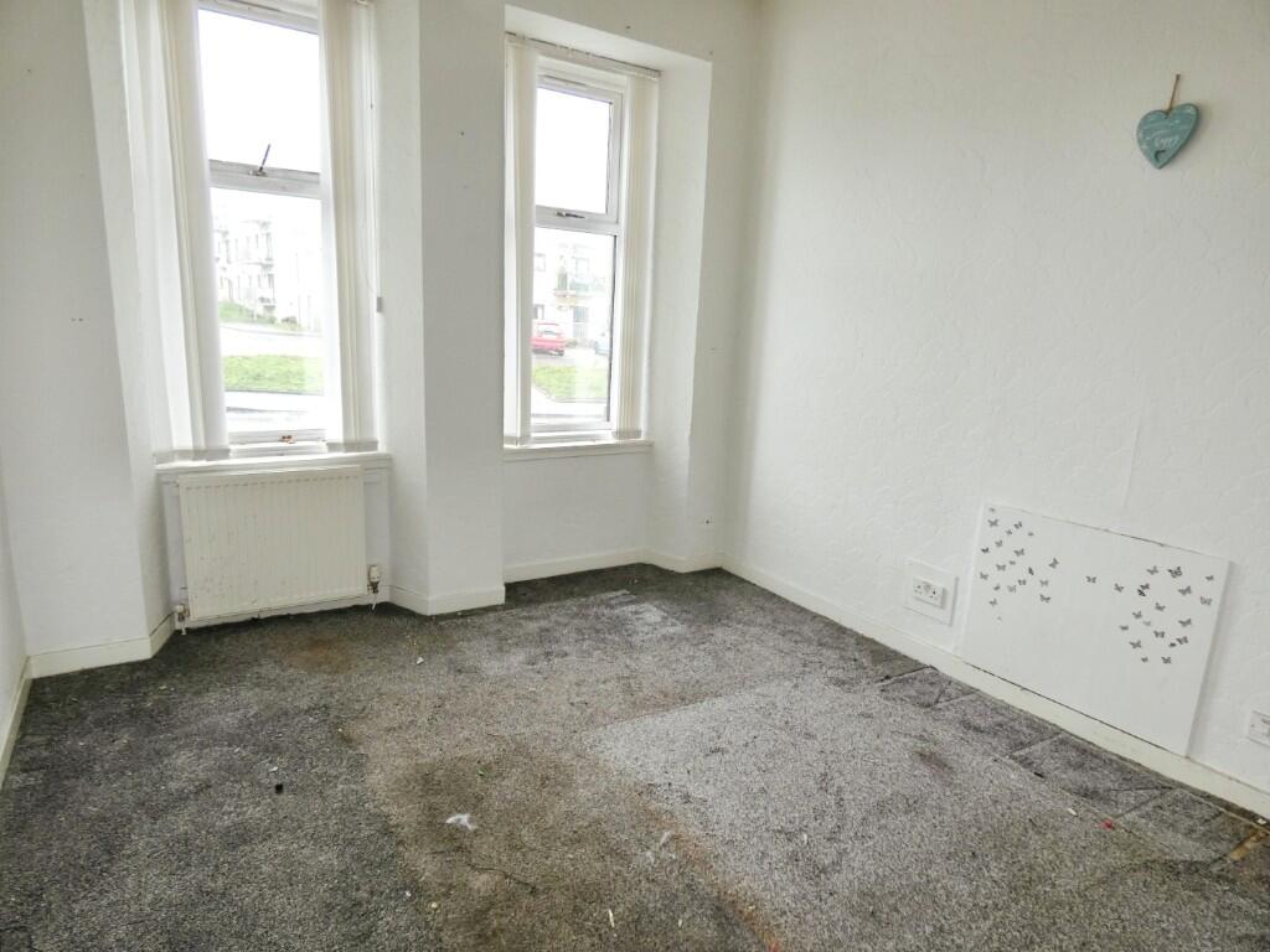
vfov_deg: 66.0
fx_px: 734
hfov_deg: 81.7
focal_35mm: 20
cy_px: 476
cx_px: 635
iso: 80
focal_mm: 3.6
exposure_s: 1/80
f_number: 2.8
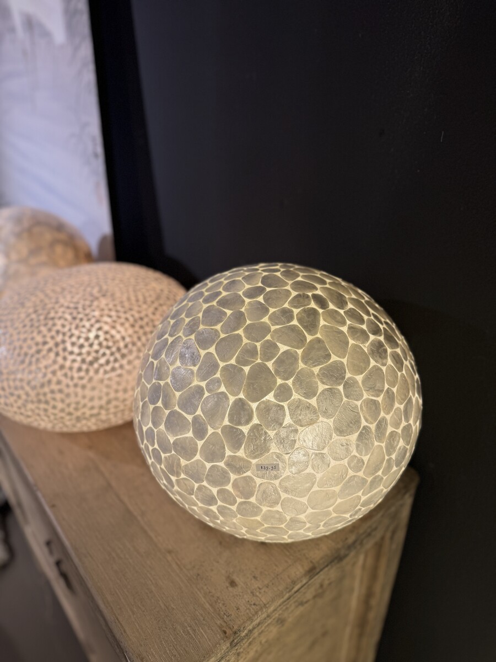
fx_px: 459
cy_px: 331
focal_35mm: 24
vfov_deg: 71.6
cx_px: 248
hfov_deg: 56.8
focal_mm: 6.76
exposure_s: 1/100
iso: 100
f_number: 1.78
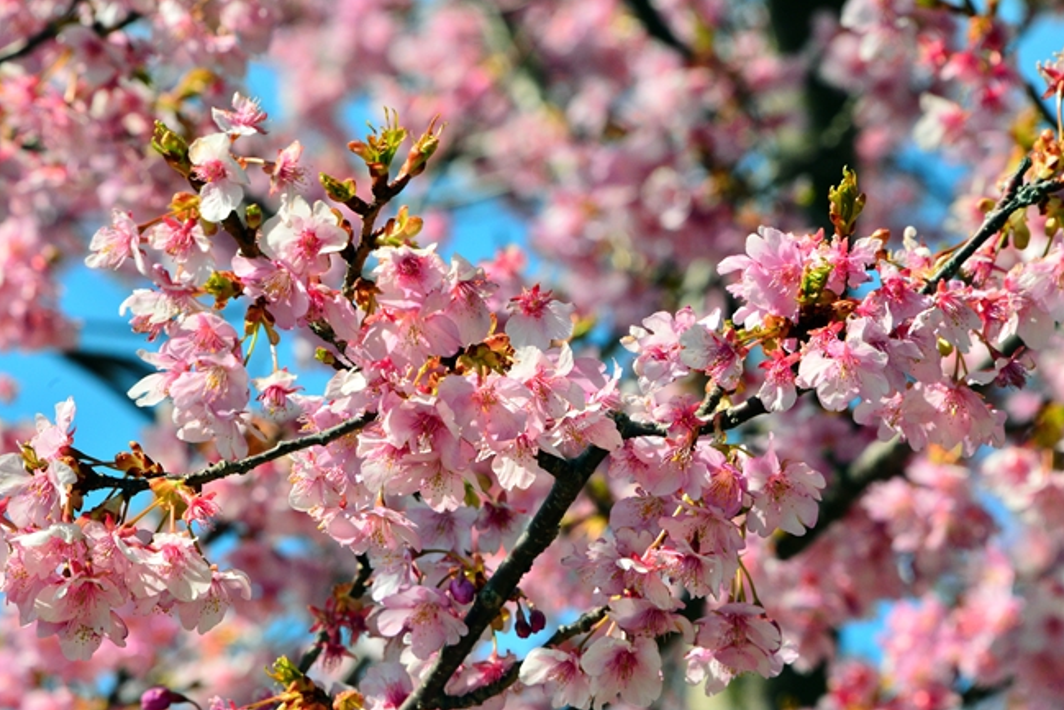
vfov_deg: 3.7
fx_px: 10937
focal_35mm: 370
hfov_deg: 5.6
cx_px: 474
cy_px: 377
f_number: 16
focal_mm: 300
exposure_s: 1/1000
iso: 800
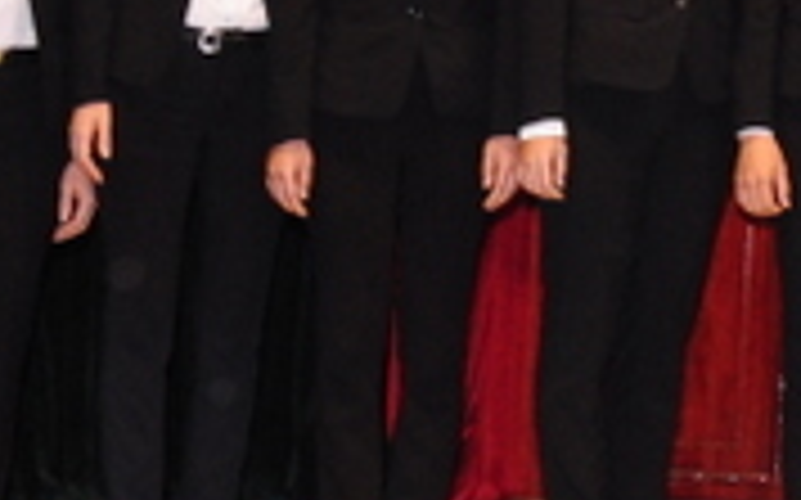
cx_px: 1395
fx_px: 3924
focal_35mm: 180
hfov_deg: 11.0
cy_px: -457
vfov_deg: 7.1
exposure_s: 1/30
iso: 640
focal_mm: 21
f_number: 5.6
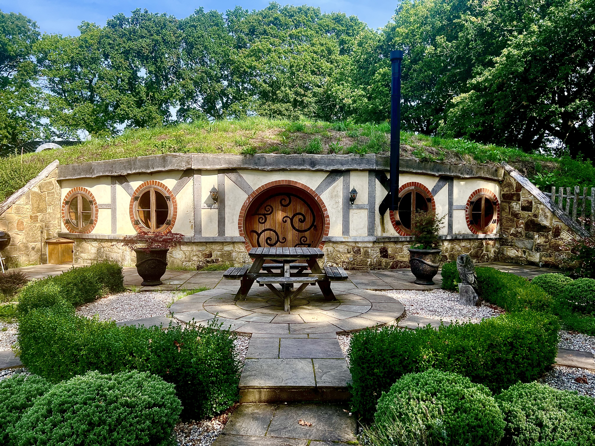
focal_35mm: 26
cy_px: 223
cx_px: 298
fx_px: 447
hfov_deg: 67.3
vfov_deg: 53.1
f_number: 1.5
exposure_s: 1/1089
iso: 50
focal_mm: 5.7
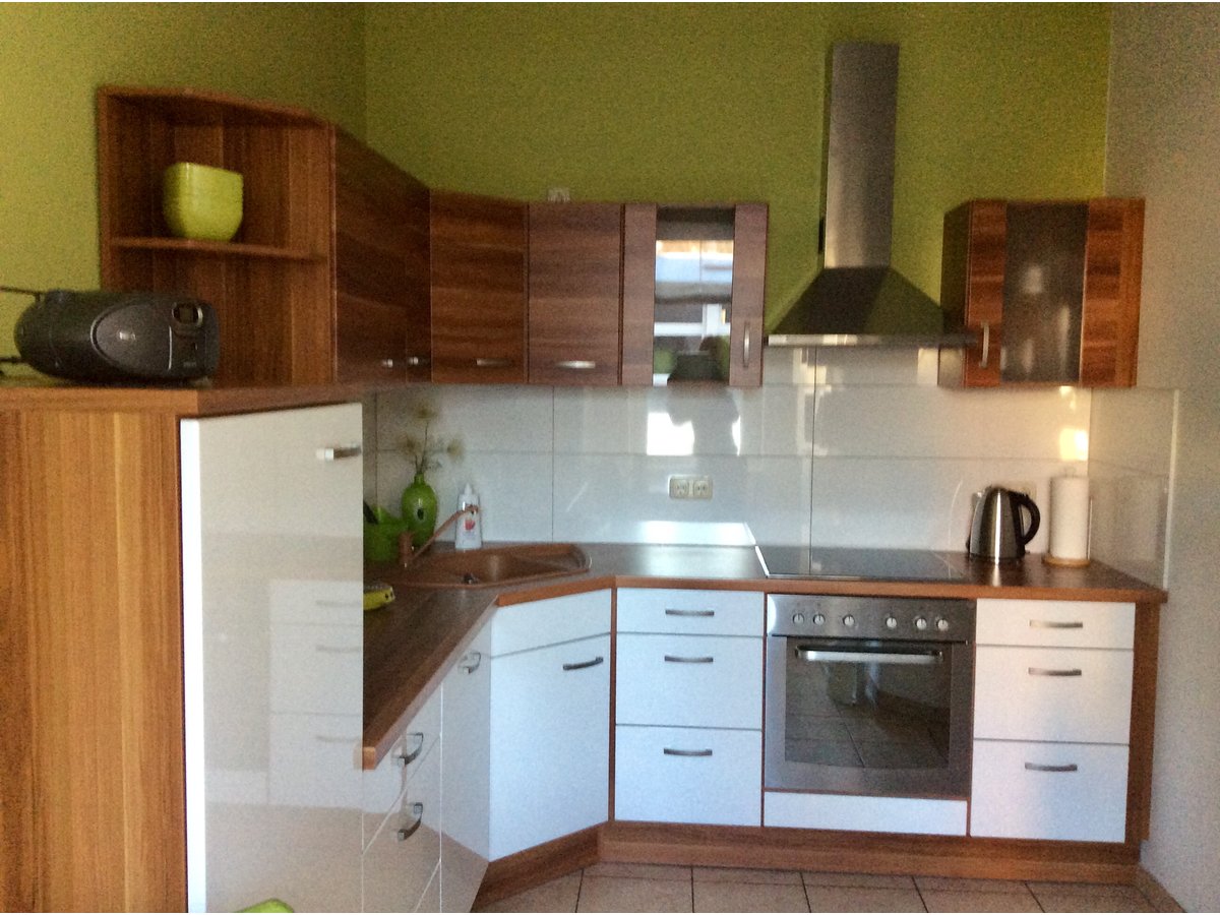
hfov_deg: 56.8
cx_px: 610
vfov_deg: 44.2
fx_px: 1128
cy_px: 458
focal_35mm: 32
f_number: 2.4
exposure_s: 1/25
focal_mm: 3.3
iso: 160
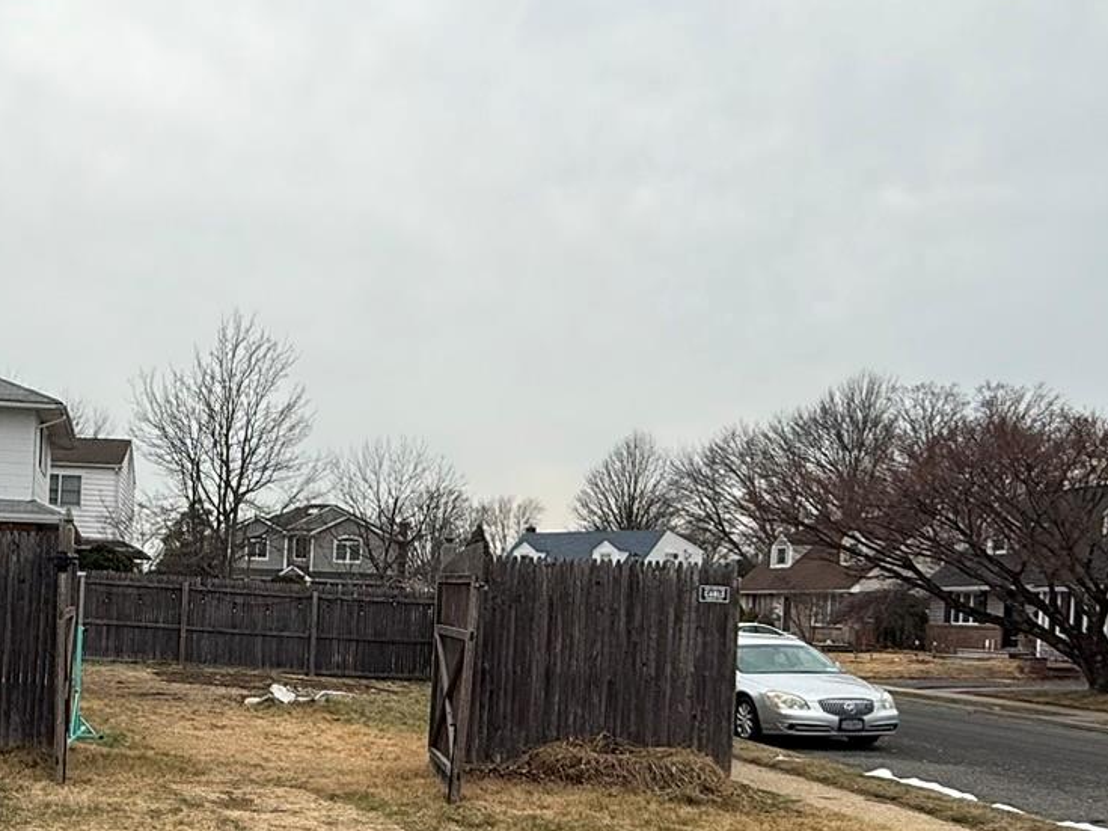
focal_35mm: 39
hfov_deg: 45.5
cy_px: 627
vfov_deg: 35.9
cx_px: 226
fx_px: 1248
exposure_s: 1/809
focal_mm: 2.22
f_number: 2.2
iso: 50
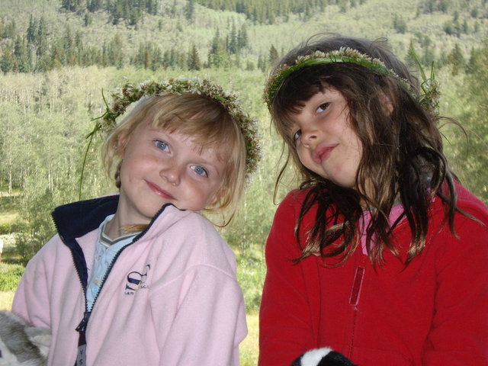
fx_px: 1114
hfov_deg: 24.7
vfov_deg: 18.7
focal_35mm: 79
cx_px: 244
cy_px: 183
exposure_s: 1/160
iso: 100
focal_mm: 12.8
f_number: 4.1
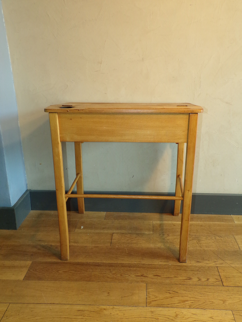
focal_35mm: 32
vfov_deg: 56.8
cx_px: 121
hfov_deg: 44.2
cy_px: 161
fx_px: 298
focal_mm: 5.8
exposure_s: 1/34
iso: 200
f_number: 3.2
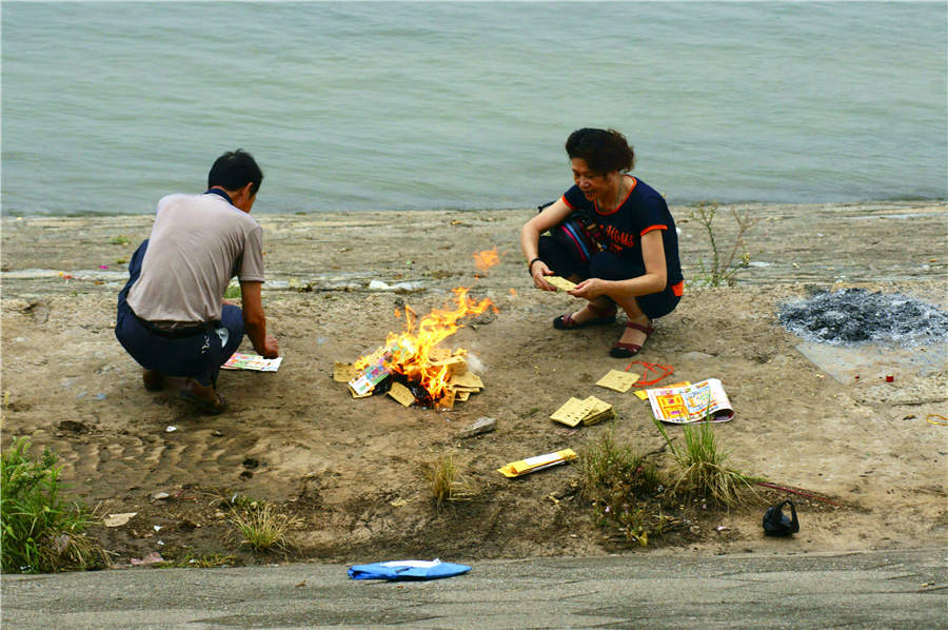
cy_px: 315
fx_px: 4340
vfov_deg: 8.3
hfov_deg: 12.5
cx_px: 474
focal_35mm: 165
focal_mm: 110
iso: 200
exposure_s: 1/200
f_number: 8
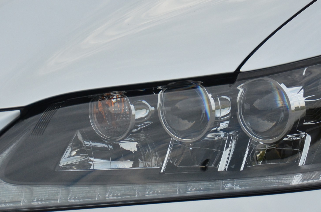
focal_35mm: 512
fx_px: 4555
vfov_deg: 2.7
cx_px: 174
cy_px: 123
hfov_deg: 4.0
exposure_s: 1/1000
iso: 800
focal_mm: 200
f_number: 5.6
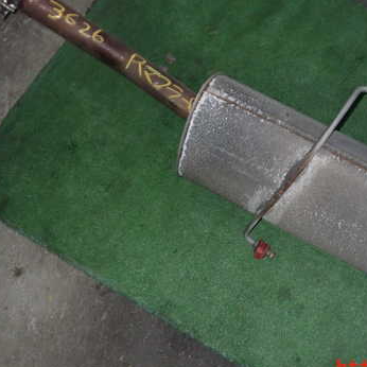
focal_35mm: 46
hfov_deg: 36.2
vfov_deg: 36.6
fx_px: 552
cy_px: 144
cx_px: 258
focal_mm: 5.4
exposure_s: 1/30
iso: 640
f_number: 6.3
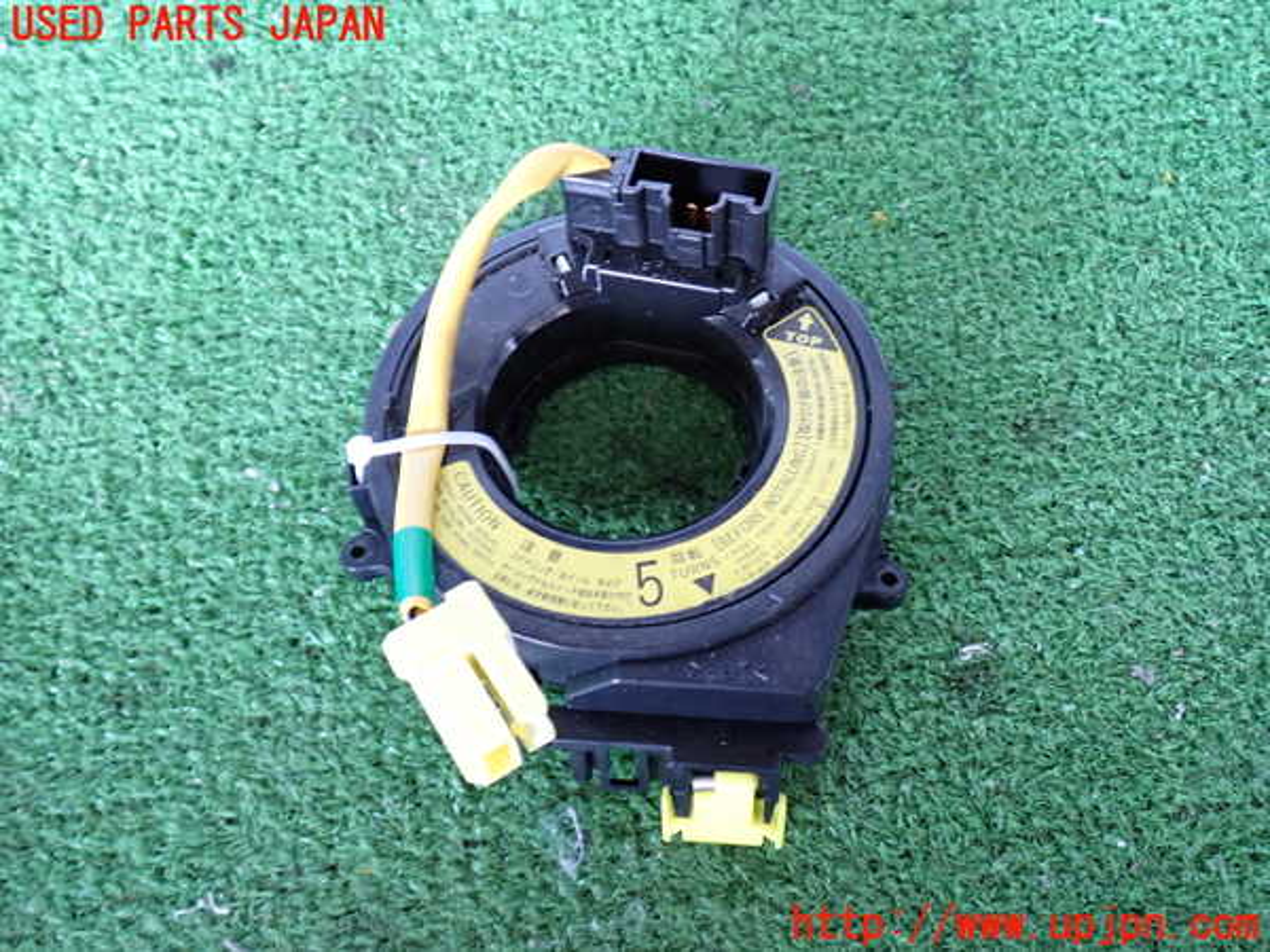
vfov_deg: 44.2
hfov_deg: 56.8
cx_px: 635
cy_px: 476
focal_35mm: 32
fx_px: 1174
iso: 500
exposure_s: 1/30
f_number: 2.4
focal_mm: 5.79
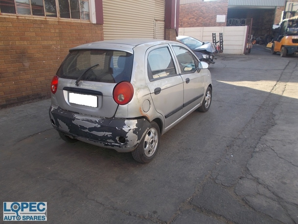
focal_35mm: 26
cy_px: 112
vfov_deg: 53.1
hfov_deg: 67.3
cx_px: 149
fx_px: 224
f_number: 3.2
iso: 80
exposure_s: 1/125
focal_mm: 4.6
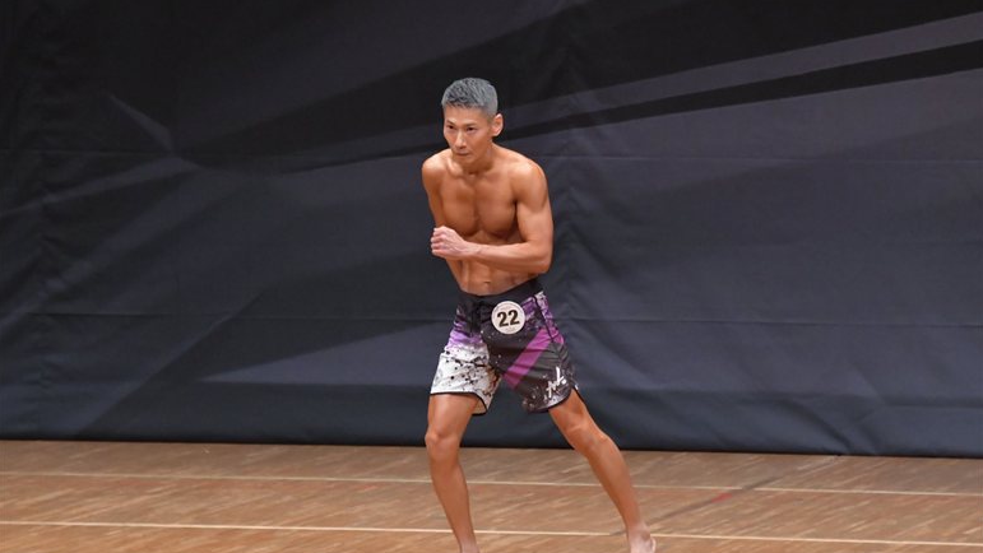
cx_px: 492
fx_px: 7821
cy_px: 305
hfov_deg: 7.2
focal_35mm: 300
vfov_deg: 4.1
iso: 6400
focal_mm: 190
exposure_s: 1/400
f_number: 5.6
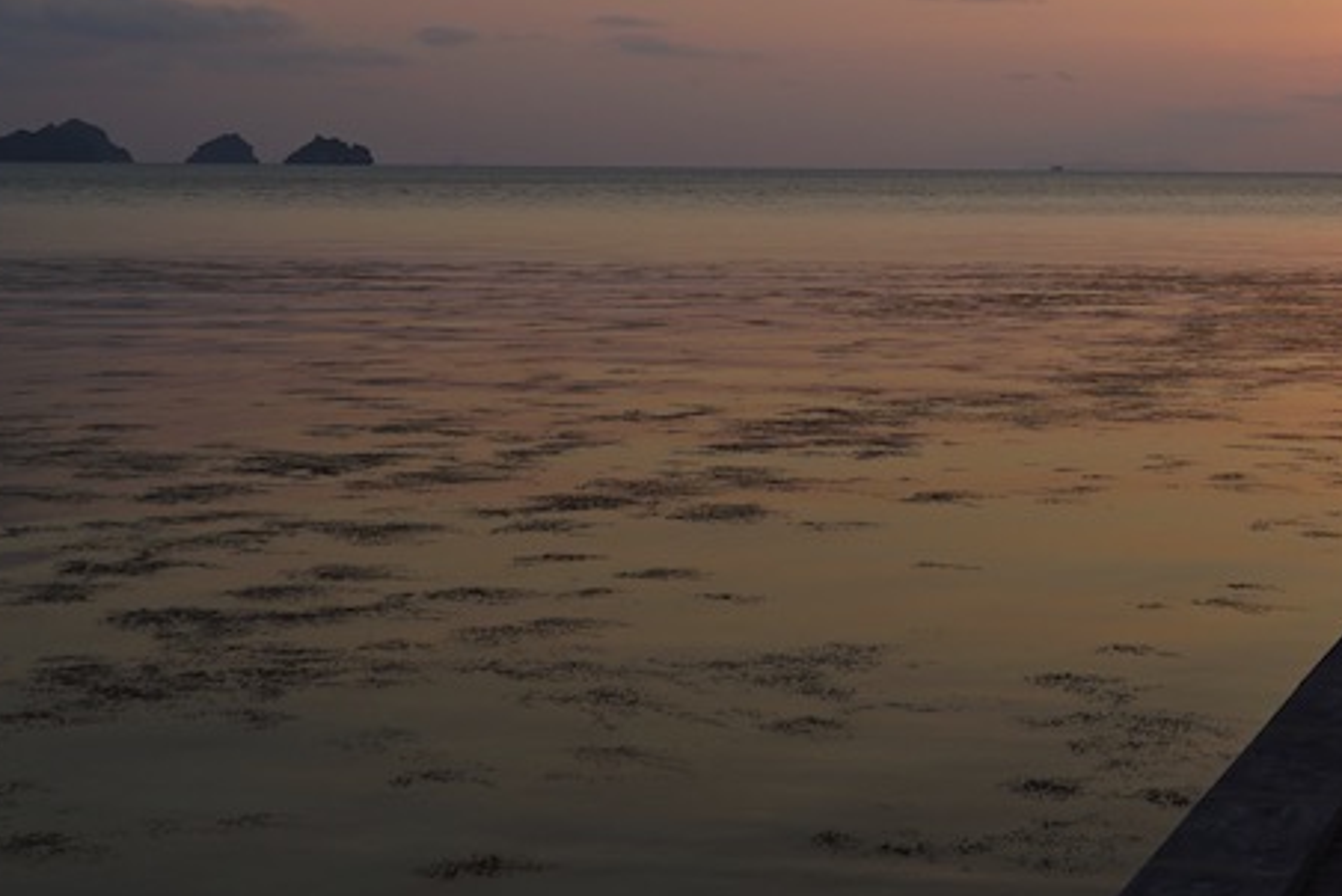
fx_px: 2536
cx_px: 1523
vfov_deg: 19.7
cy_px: 82
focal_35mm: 68
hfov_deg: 26.9
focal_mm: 24
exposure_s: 1/80
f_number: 5.6
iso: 100
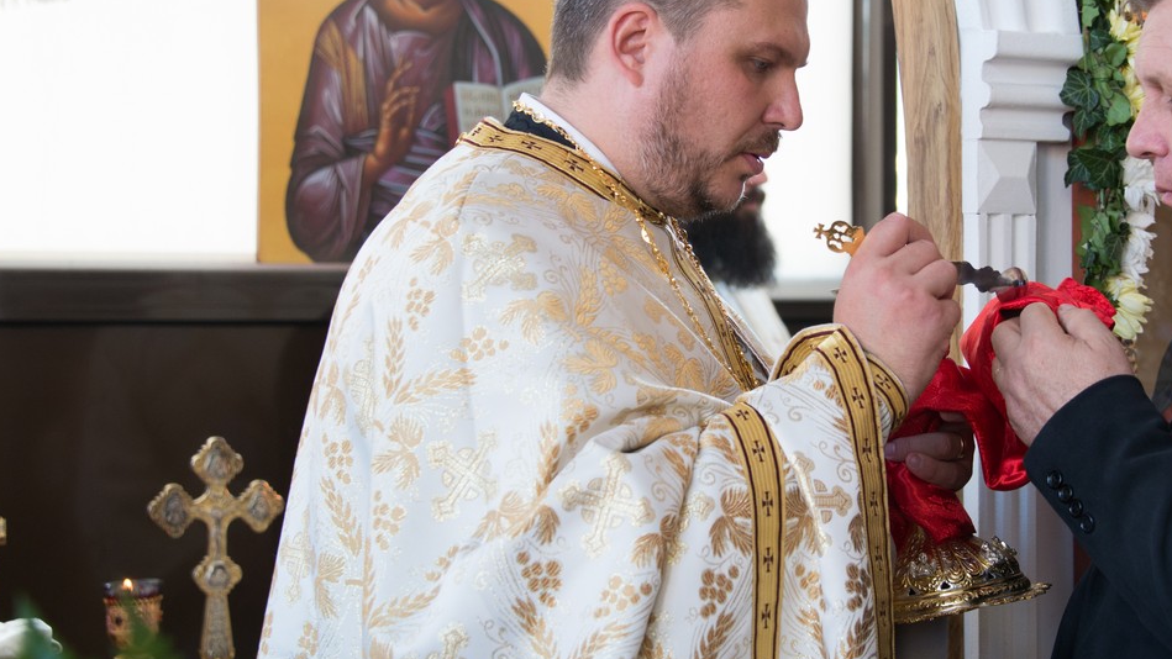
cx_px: 771
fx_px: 3201
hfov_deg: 20.7
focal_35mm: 103
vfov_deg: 11.8
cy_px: 259
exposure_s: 1/60
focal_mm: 65
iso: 640
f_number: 4.8
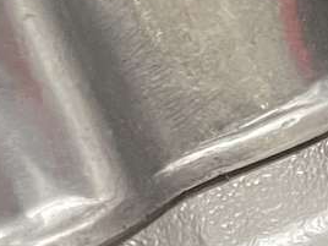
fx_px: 1838
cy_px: 273
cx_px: 914
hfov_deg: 8.8
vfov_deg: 7.6
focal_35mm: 194
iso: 400
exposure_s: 1/60
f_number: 1.6
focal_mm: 4.2
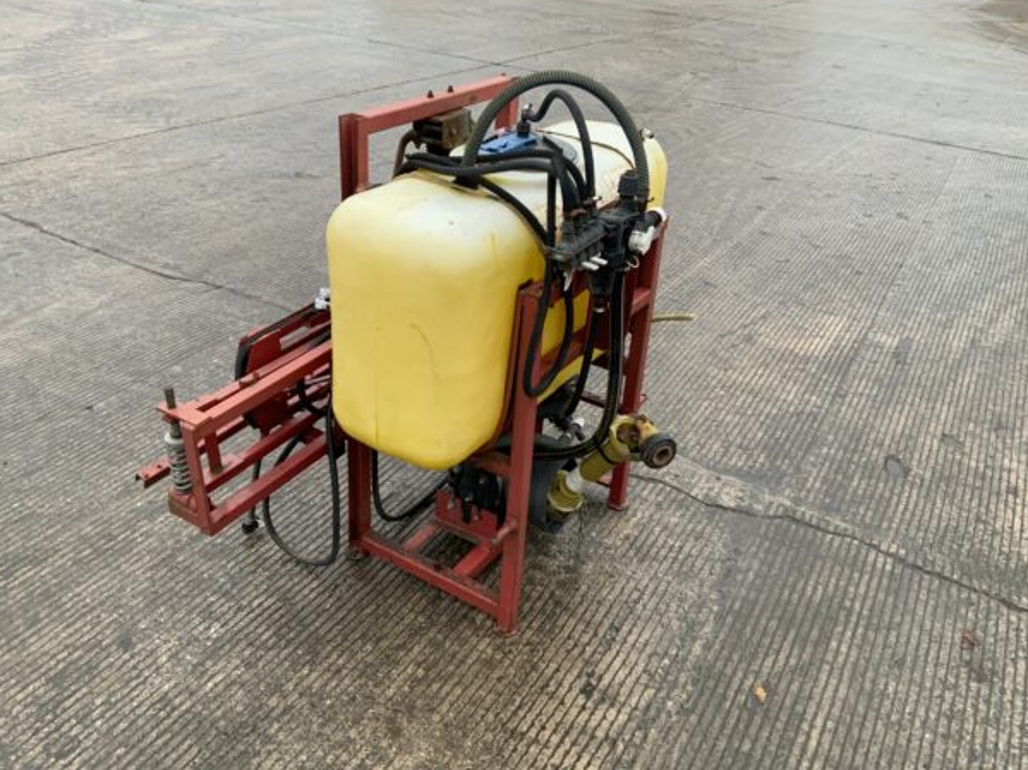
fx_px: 920
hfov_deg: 58.4
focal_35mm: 31
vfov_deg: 45.4
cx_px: 517
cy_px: 360
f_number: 1.8
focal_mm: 3
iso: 50
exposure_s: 1/122
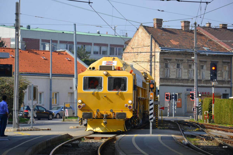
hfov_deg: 13.0
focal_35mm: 158
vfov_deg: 8.7
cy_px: 78
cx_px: 116
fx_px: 1019
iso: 100
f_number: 8
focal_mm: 105
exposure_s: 1/250
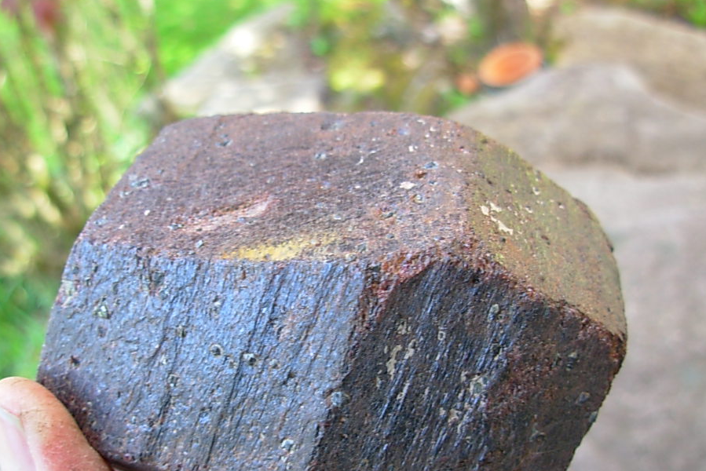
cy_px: 290
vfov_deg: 29.8
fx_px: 883
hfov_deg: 43.6
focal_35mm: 45
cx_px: 337
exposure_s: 1/32.9
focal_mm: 6.3
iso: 50
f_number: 2.9
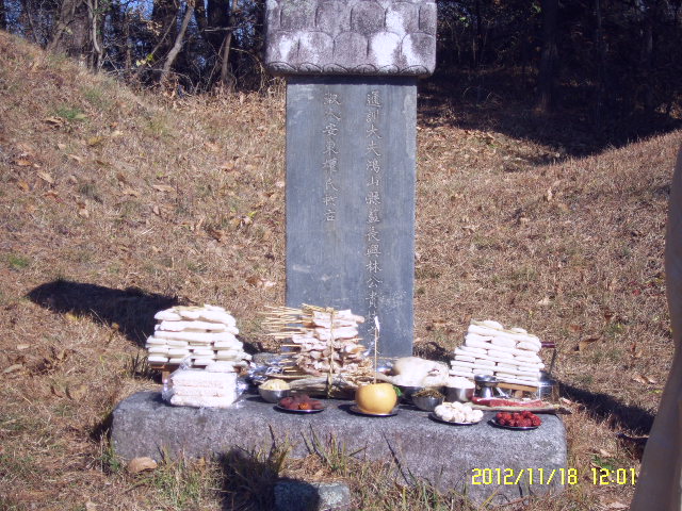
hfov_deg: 17.3
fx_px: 2246
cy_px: 256
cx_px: 341
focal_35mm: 114
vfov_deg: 13.0
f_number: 5.1
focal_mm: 23.4
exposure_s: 1/500
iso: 50
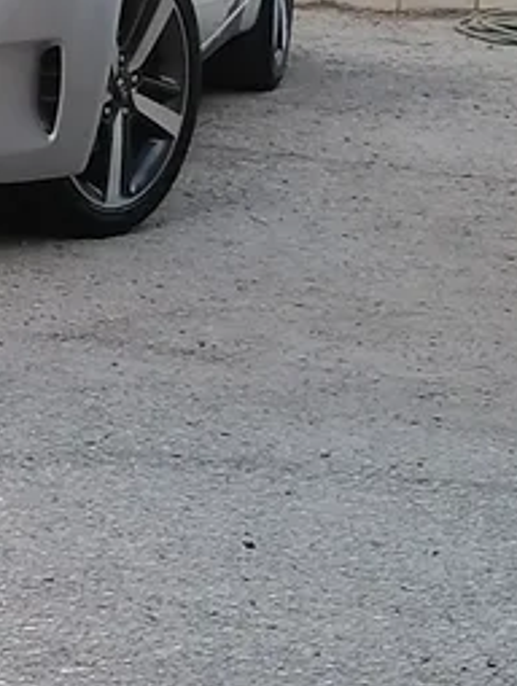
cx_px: -180
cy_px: 105
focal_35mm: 172
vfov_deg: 11.4
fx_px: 3417
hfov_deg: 8.5
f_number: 1.8
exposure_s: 1/160
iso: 50
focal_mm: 5.3
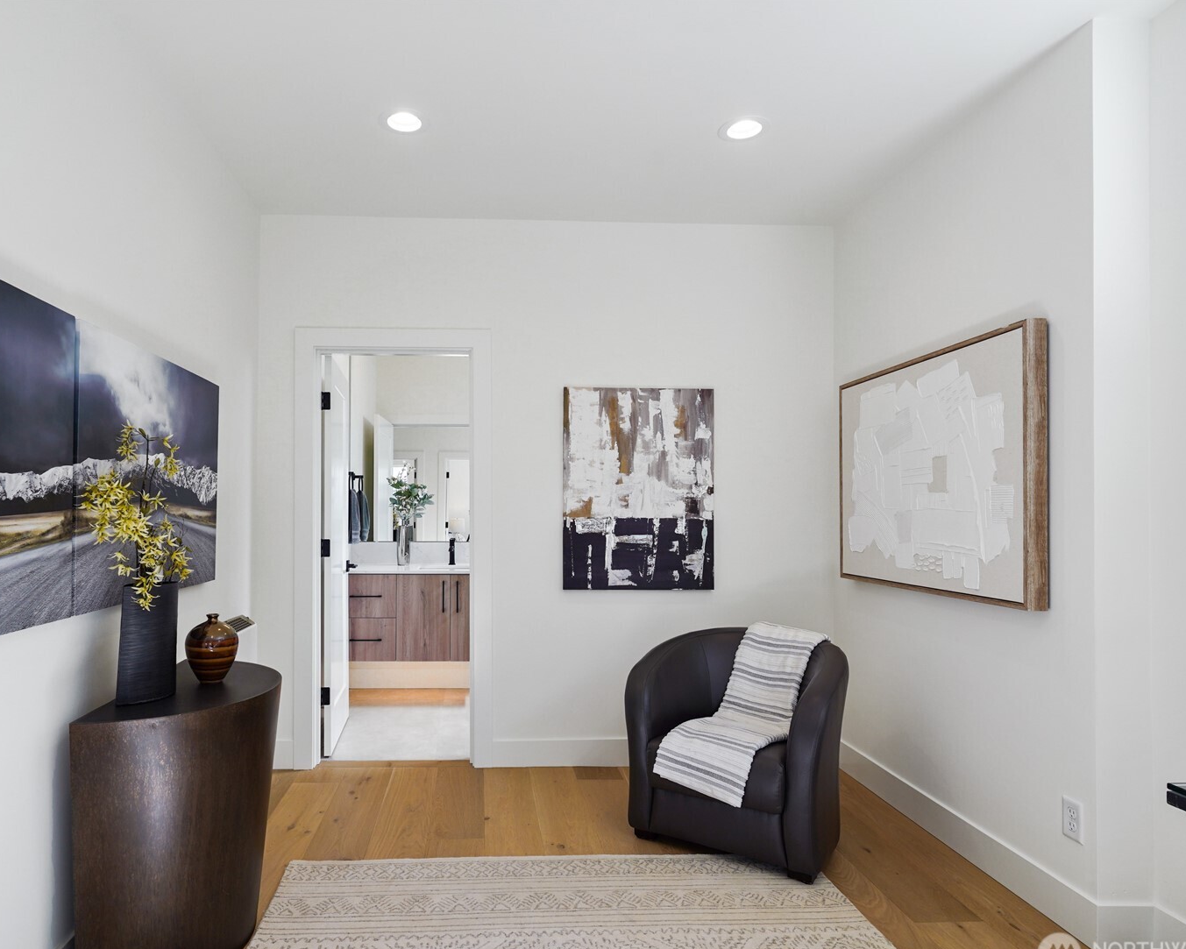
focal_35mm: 20
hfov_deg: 79.9
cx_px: 507
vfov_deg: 68.1
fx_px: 702
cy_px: 493
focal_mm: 17
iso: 200
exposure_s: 1/50
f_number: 7.1
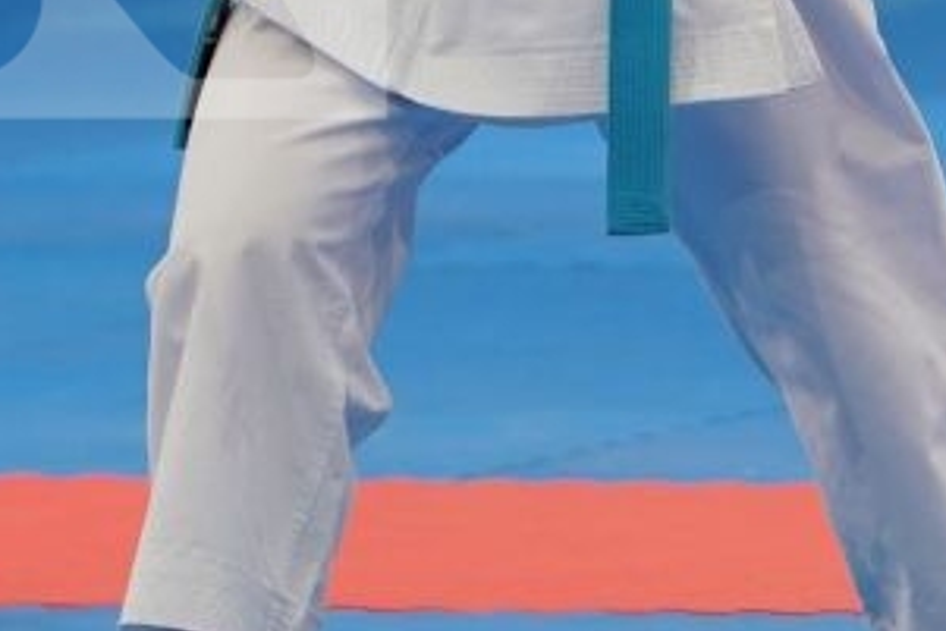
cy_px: -166
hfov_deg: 2.8
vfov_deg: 1.9
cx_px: 1160
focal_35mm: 742
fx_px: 19507
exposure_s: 1/500
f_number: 2.8
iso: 500
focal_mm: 124
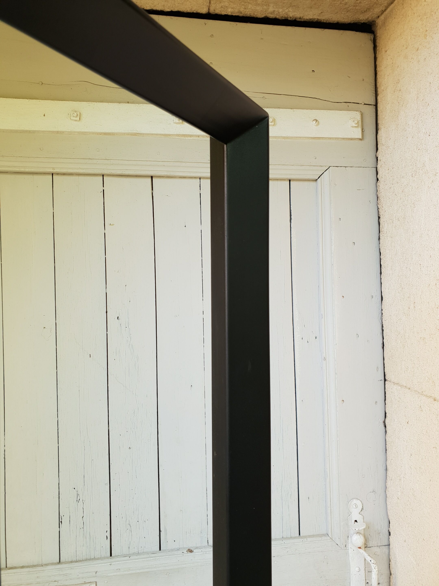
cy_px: 293
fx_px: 440
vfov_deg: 67.3
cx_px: 220
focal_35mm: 26
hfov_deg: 53.1
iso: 64
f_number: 2.4
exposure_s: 1/50
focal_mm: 4.3
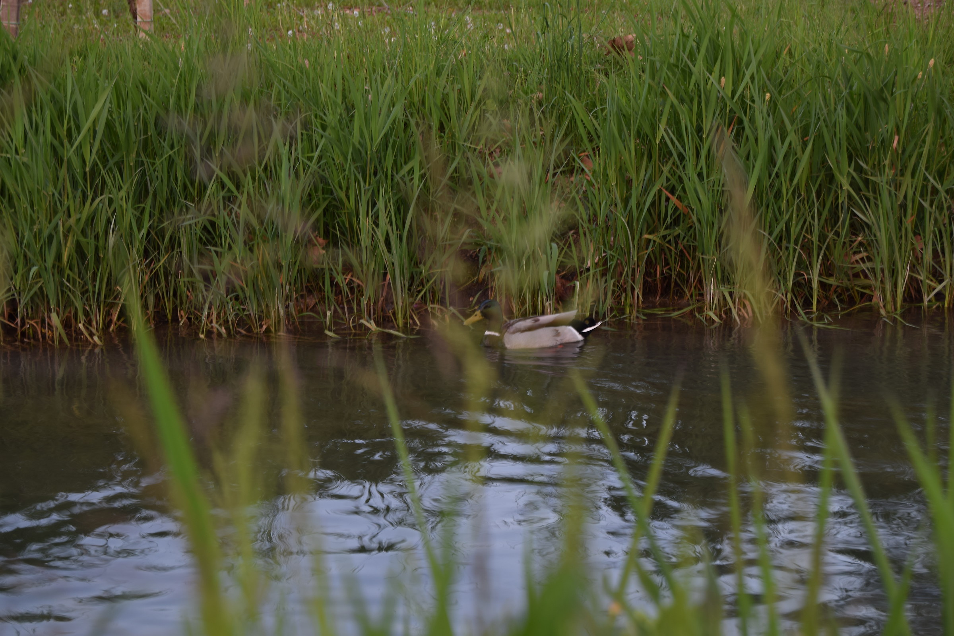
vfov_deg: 16.6
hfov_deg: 24.6
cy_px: 318
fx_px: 2186
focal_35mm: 82
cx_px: 477
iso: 100
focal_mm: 55
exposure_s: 1/15
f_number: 7.1
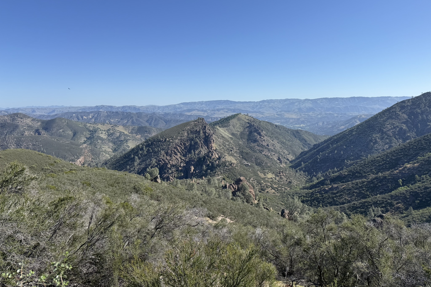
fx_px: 299
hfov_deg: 71.5
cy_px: 146
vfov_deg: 51.3
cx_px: 216
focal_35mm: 25
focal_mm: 6.76
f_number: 1.78
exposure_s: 1/5319
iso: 80
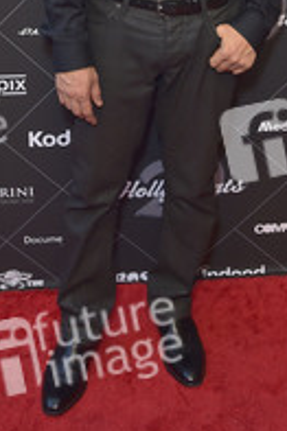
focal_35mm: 63
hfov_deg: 21.5
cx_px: 135
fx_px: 755
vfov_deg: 30.2
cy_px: 22
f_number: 6.3
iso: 400
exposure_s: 1/250
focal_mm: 31
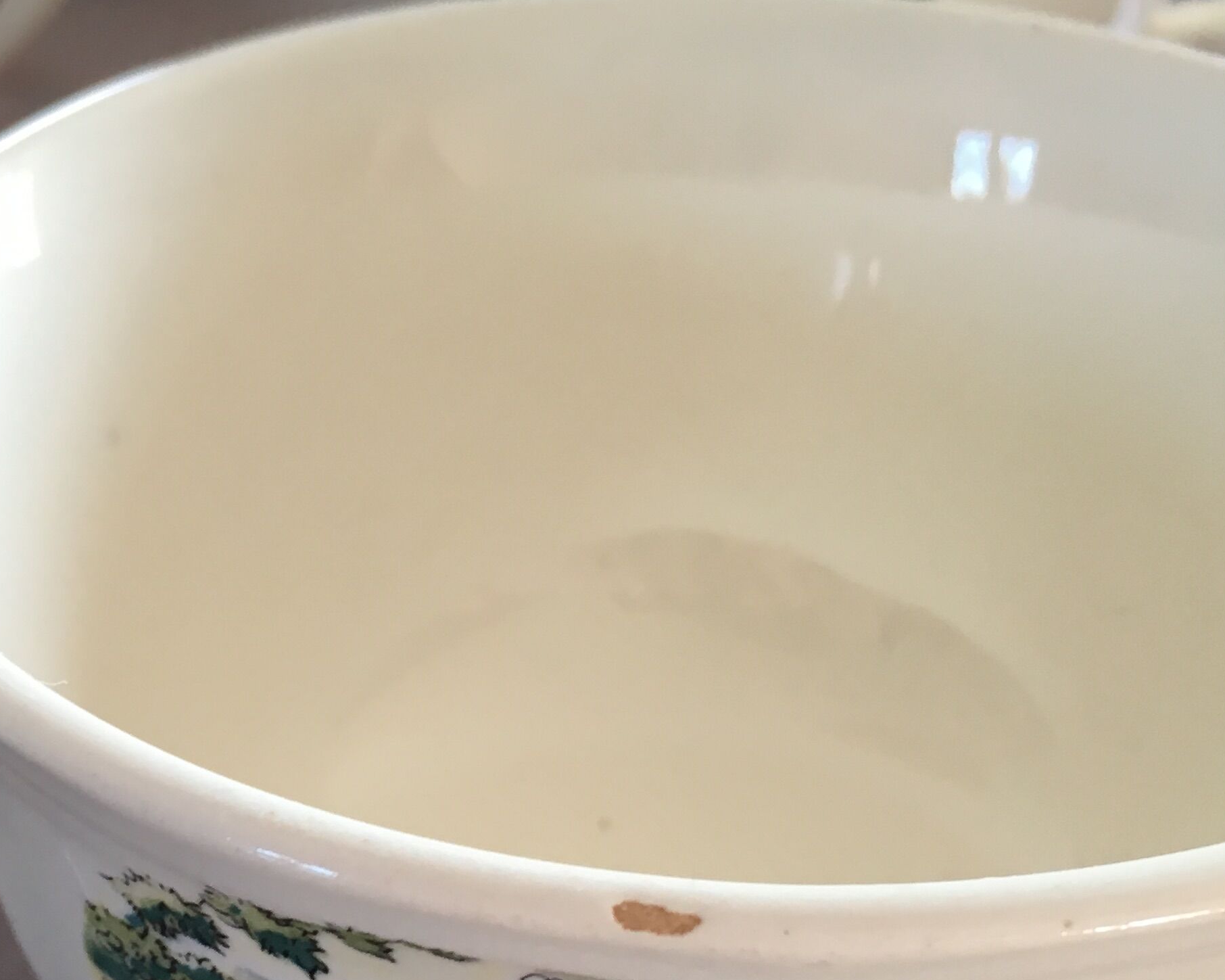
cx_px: 368
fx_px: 2284
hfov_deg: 29.7
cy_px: 848
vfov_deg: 23.7
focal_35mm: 63
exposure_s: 1/33
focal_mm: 4.15
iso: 80
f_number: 2.2
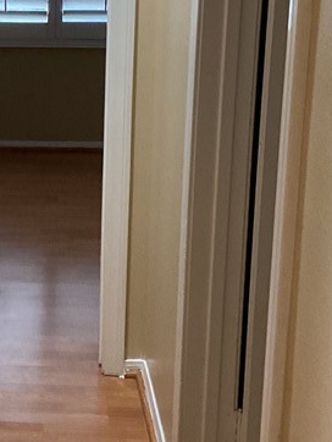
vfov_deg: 23.7
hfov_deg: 17.4
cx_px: -40
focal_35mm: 82
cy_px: 140
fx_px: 1047
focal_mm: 3
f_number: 1.8
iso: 250
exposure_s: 1/60
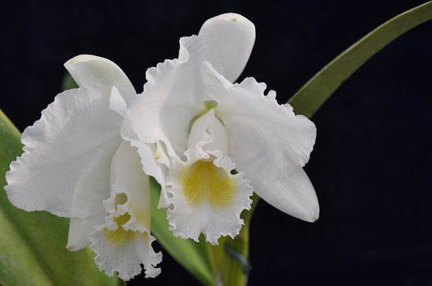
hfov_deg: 18.2
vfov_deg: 12.1
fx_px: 1348
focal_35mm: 112
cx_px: 216
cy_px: 143
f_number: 8
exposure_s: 1/80
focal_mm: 75
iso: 200
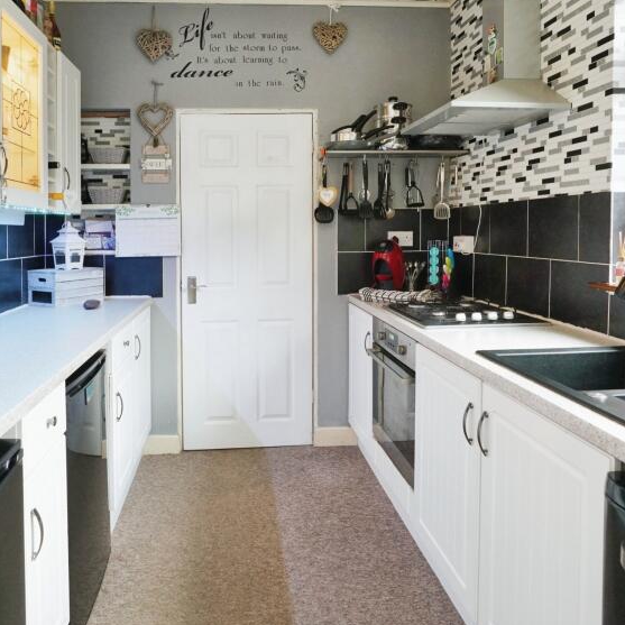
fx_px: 511
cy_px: 250
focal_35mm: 25
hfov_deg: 62.6
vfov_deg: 62.4
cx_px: 267
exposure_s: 1/15
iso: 2000
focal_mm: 16
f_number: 7.1
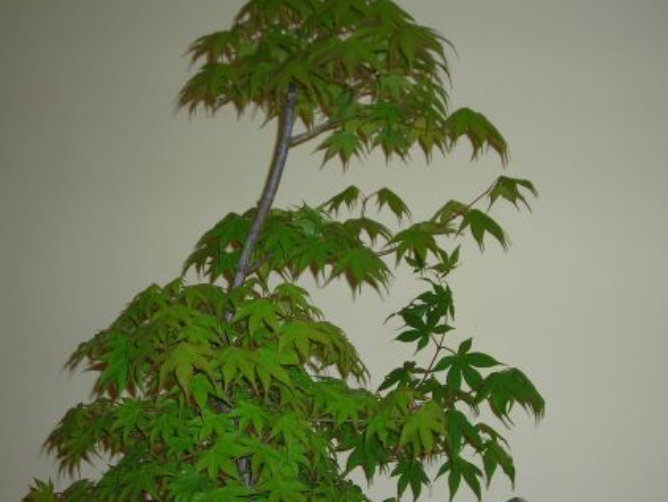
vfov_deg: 26.9
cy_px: 339
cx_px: 274
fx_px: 1043
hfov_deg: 35.4
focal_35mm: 54
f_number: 3.2
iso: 50
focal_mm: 6.3
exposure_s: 1/60.1
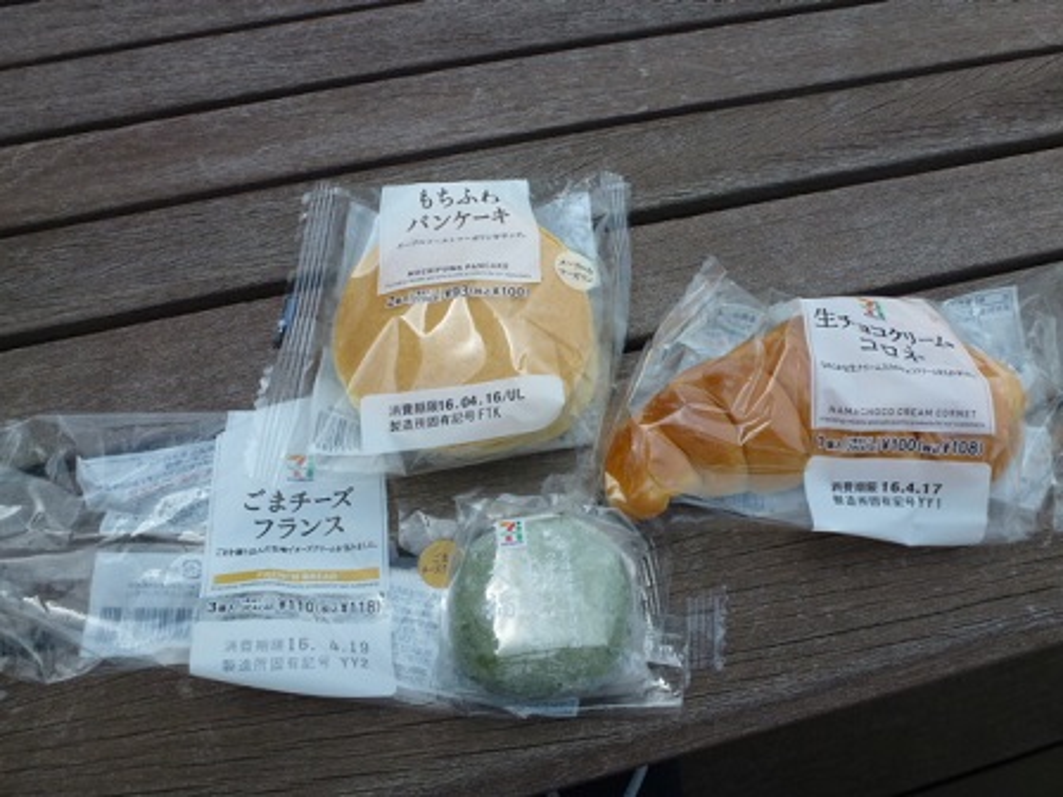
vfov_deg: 56.8
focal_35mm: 24
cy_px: 398
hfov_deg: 71.6
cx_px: 532
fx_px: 737
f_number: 4
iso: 100
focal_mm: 4.3
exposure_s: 1/800
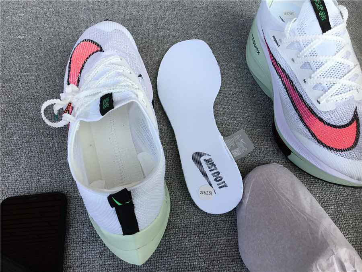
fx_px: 324
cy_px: 136
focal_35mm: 31
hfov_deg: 58.4
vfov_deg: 45.4
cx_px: 181
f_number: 2.4
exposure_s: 1/210
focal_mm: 3.3
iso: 25
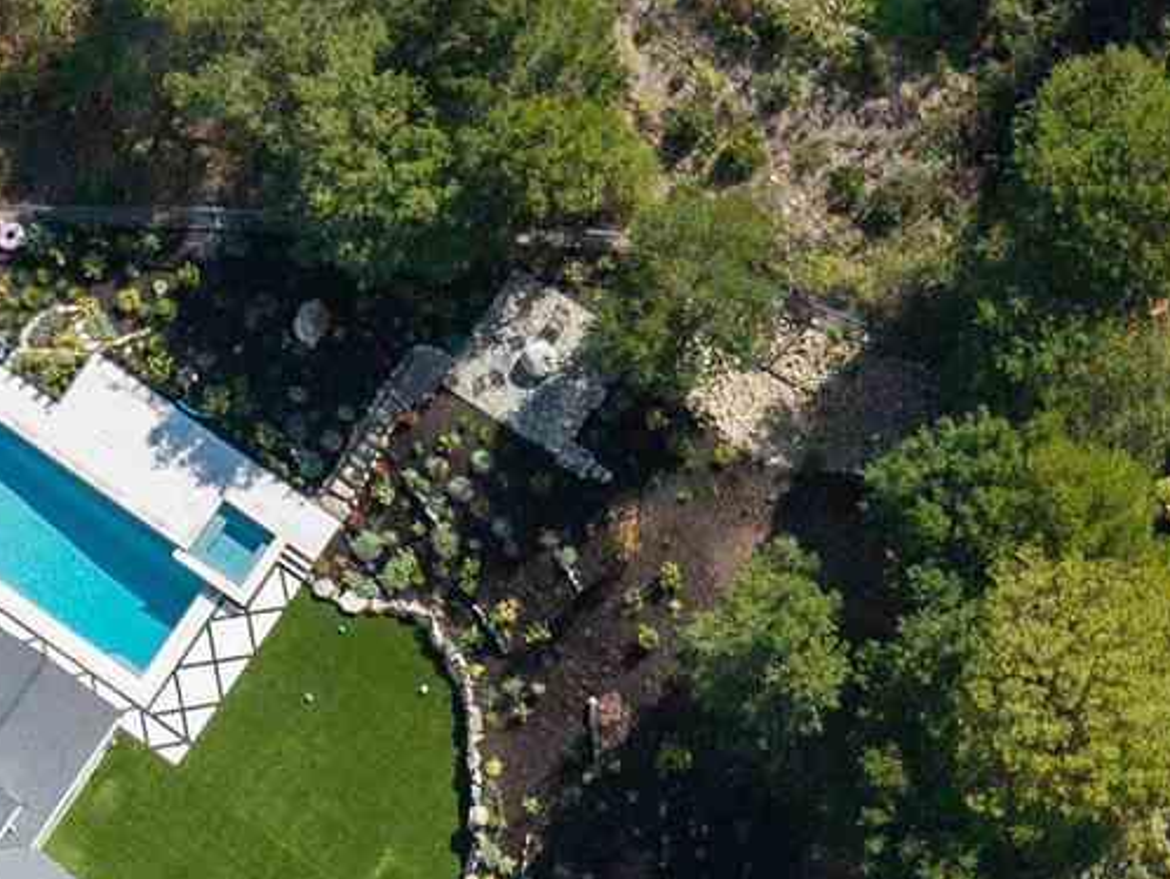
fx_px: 5005
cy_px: 1953
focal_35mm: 148
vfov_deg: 9.2
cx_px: 639
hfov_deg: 13.3
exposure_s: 1/500
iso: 160
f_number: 1.8
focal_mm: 8.7
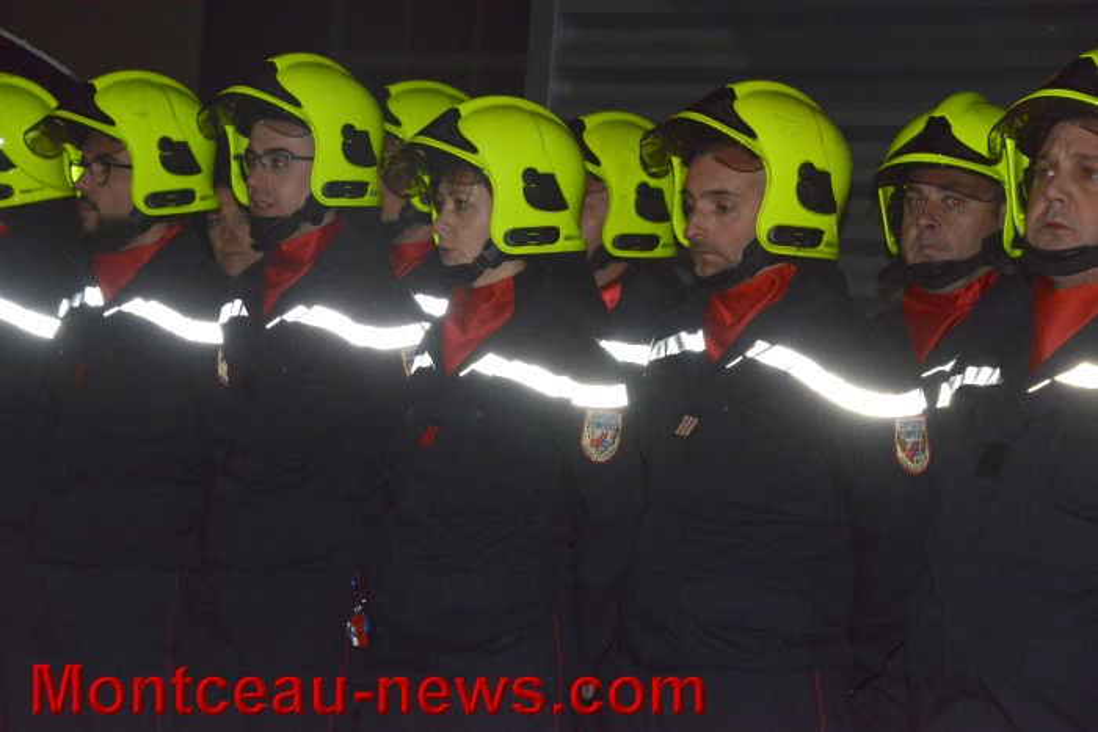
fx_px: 4118
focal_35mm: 135
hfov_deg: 15.2
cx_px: 549
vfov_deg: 10.2
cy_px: 366
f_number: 8
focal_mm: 135
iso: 6400
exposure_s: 1/160
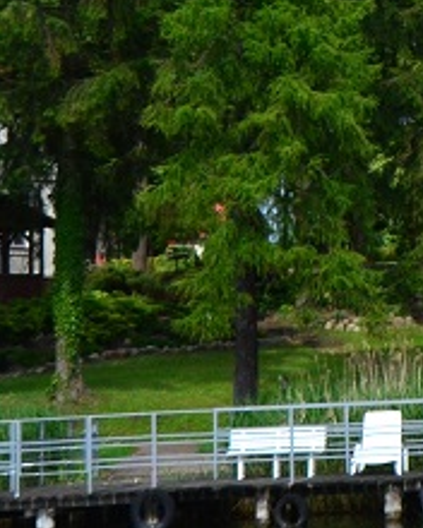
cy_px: -90
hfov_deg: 9.8
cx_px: 597
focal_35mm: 153
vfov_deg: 12.3
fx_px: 2394
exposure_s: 1/8000
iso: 560
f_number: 4
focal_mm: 24
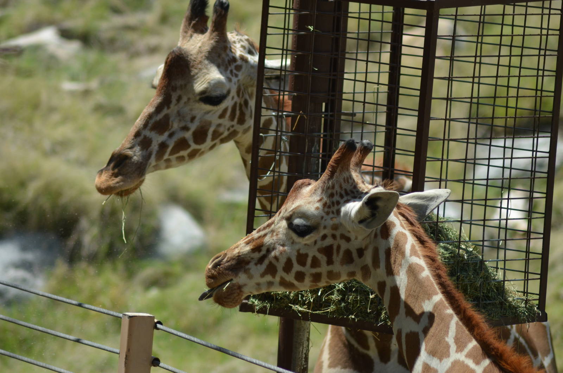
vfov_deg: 3.5
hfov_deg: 5.3
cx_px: 282
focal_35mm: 390
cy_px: 186
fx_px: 6087
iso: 400
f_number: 5.6
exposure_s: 1/2000
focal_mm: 260
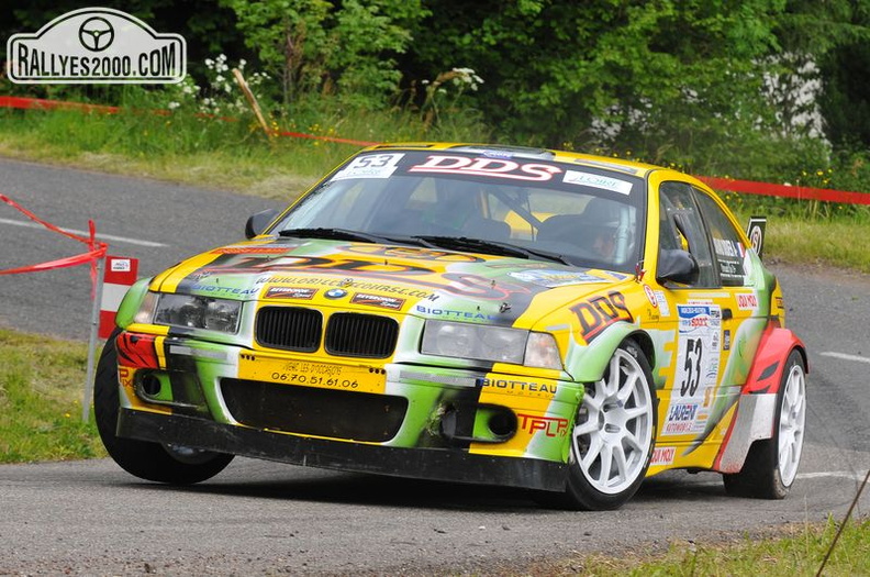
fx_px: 3618
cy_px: 288
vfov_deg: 9.1
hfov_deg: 13.7
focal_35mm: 150
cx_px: 435
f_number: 9
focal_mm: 100
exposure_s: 1/800
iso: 500
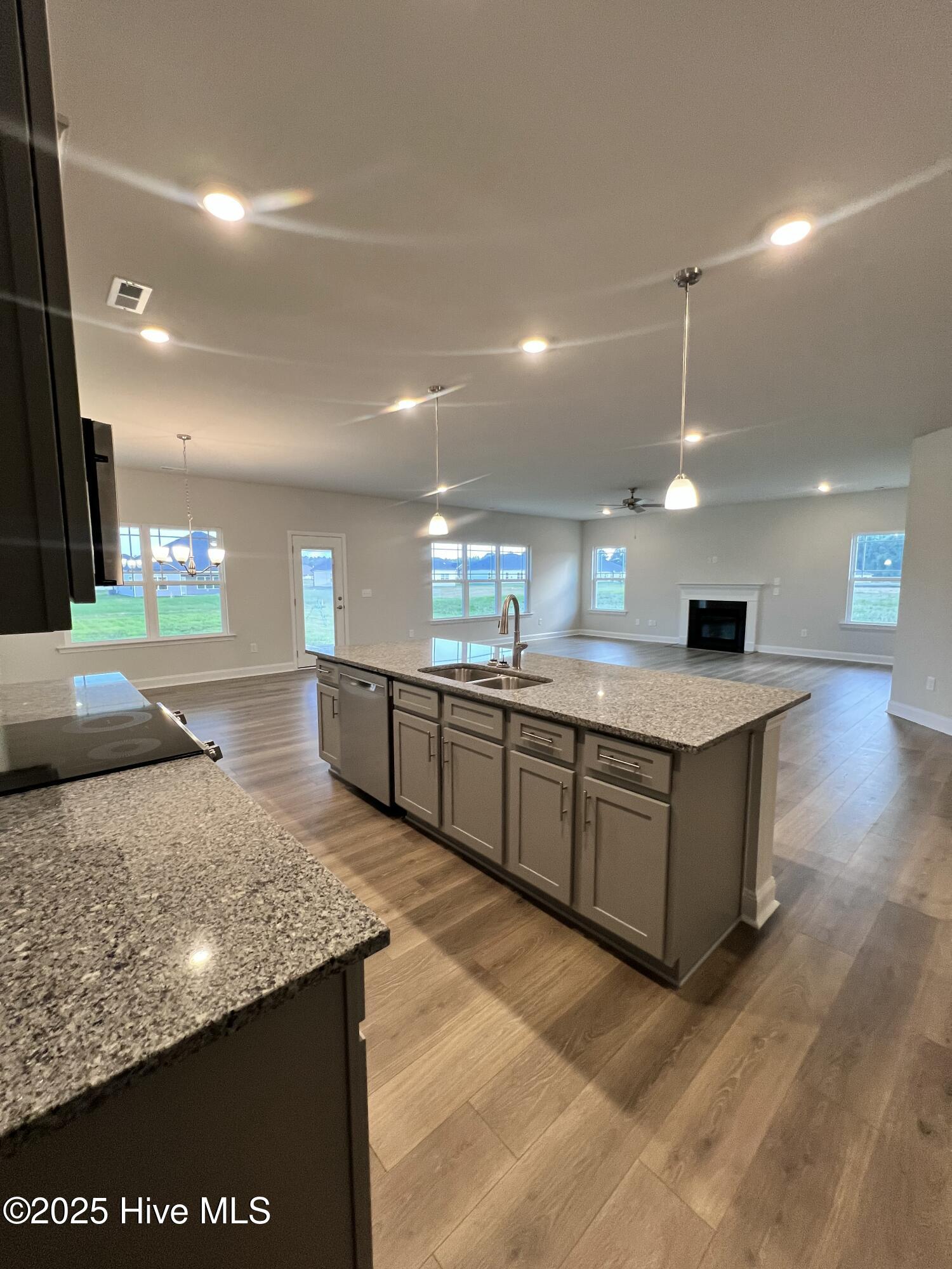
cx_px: 476
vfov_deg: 106.2
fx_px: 477
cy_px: 634
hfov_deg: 89.9
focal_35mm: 13
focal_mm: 1.57
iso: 250
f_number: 1.8
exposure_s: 1/120
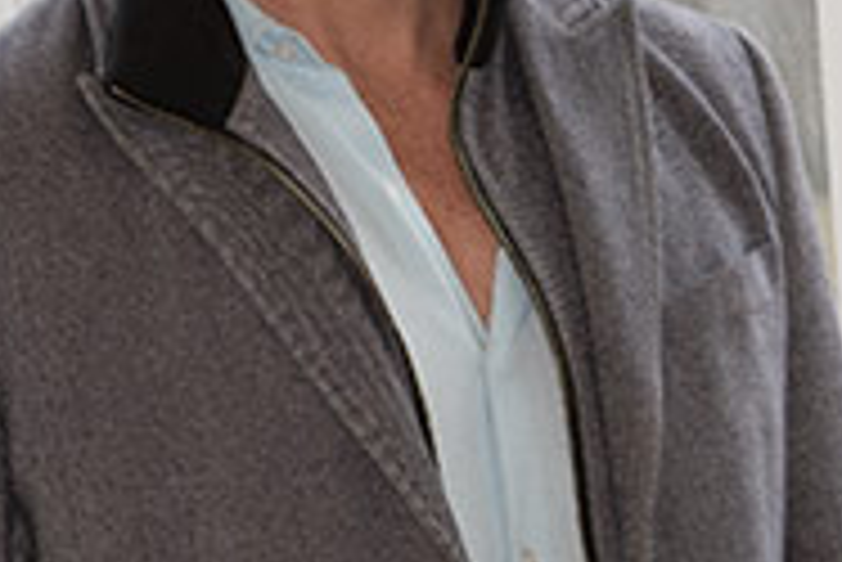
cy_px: 142
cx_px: 450
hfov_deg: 13.2
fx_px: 3628
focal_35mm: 155
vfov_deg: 8.9
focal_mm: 50
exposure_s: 1/30
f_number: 8
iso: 200
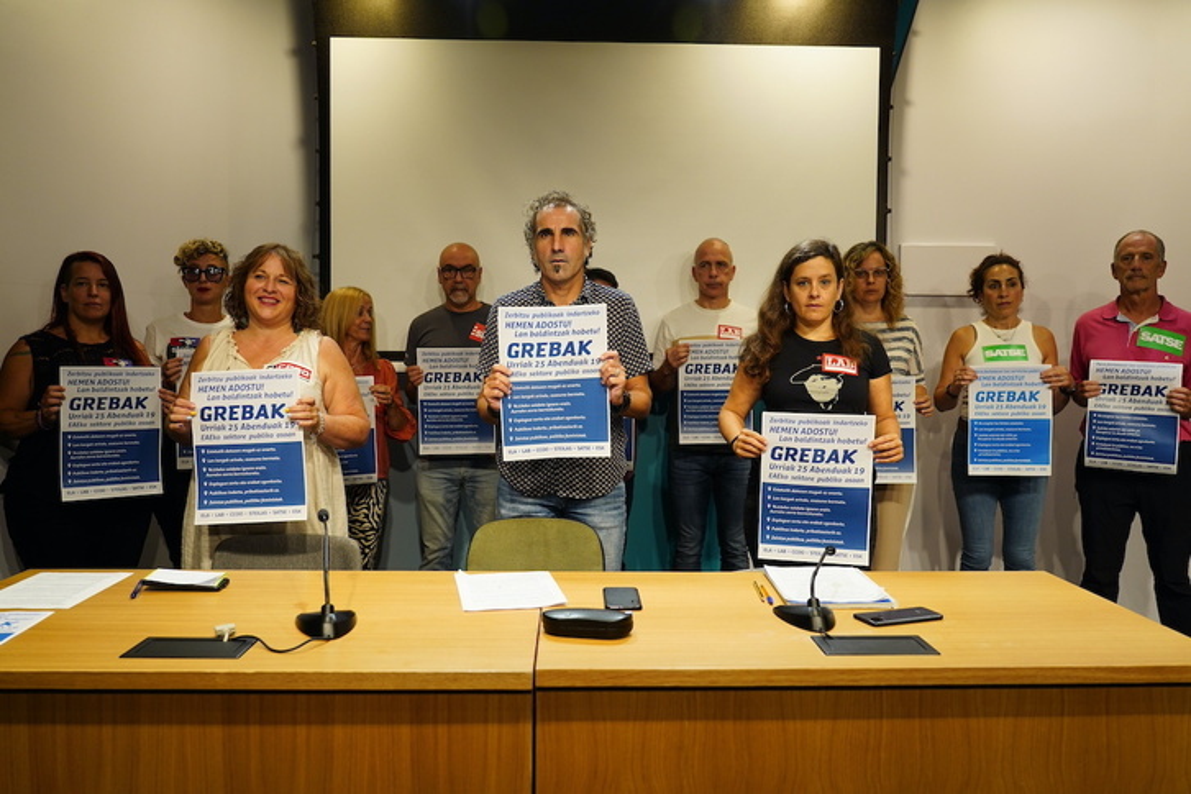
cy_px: 397
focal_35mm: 27
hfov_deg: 67.4
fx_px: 893
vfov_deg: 47.9
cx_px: 596
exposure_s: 1/200
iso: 320
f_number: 4
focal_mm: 27
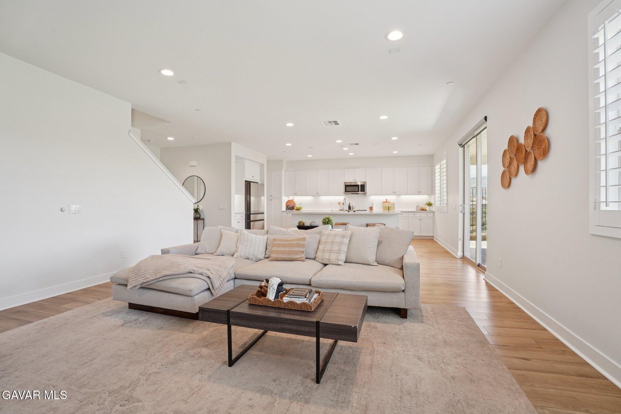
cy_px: 207
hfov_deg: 96.7
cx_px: 310
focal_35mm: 16
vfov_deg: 73.7
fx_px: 276
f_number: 8
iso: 400
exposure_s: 1/25
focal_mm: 16
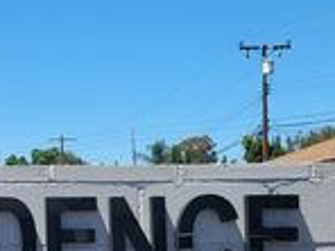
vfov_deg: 18.1
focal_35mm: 81
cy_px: 178
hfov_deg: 21.2
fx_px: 784
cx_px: -136
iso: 40
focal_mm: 5
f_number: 1.8
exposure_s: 1/1775
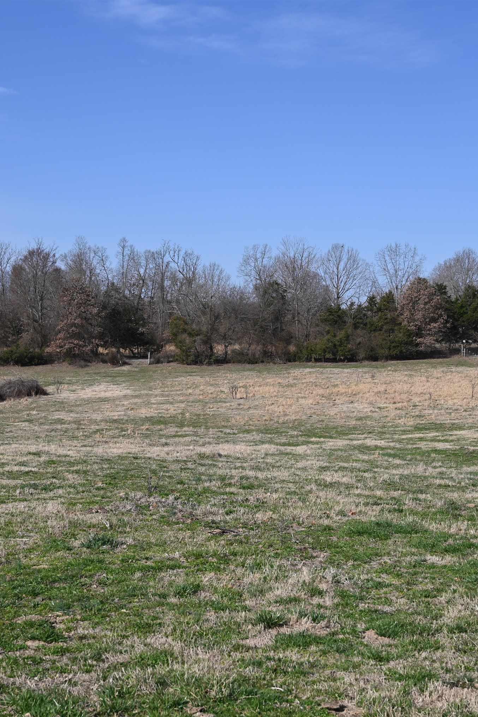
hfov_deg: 24.2
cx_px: 209
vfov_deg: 35.6
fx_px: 1115
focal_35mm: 56
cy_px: 362
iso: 100
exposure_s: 1/500
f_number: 8
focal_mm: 37
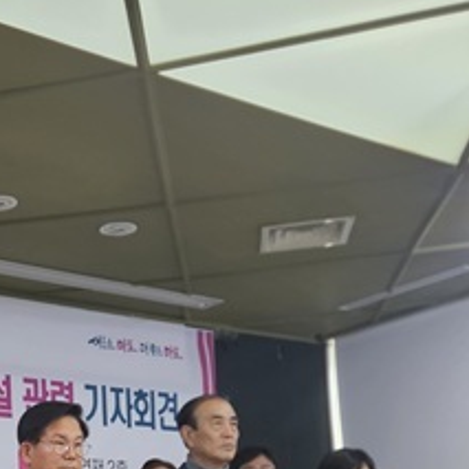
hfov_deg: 26.8
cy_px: 491
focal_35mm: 61
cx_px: 11
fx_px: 935
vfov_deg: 26.4
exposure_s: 1/120
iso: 320
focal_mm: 5.4
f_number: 1.8
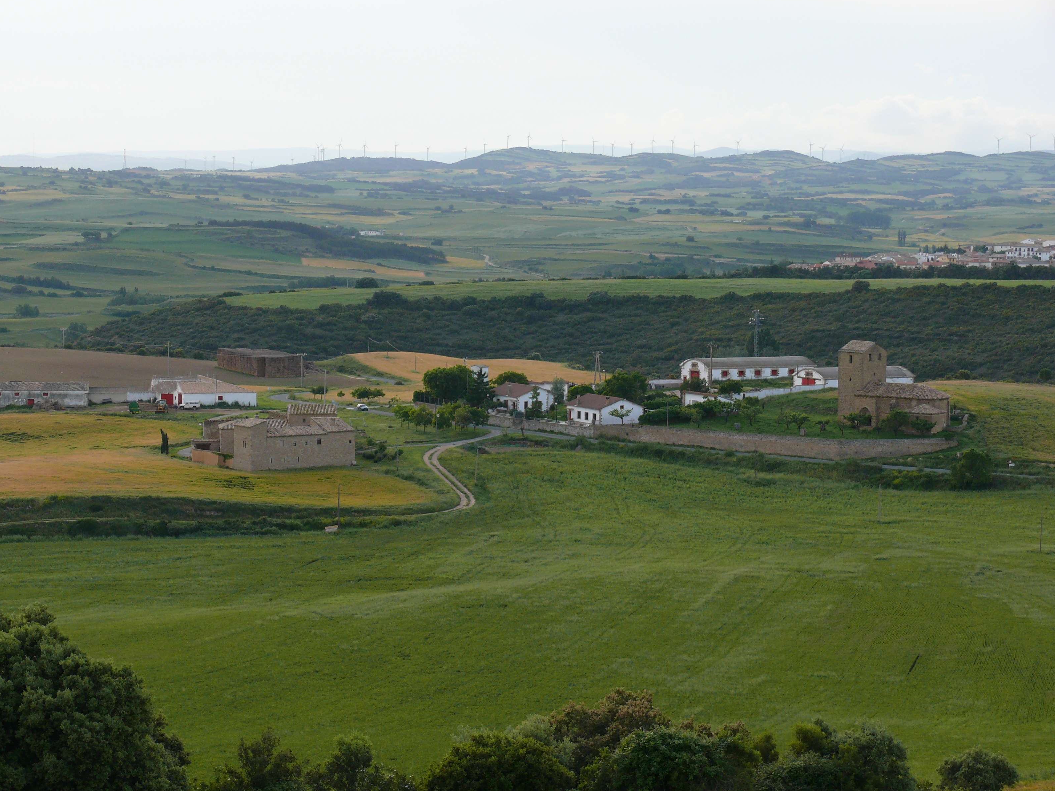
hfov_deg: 21.3
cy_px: 424
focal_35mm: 92
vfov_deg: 16.1
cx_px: 461
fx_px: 2804
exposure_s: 1/250
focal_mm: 16.8
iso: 100
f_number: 4
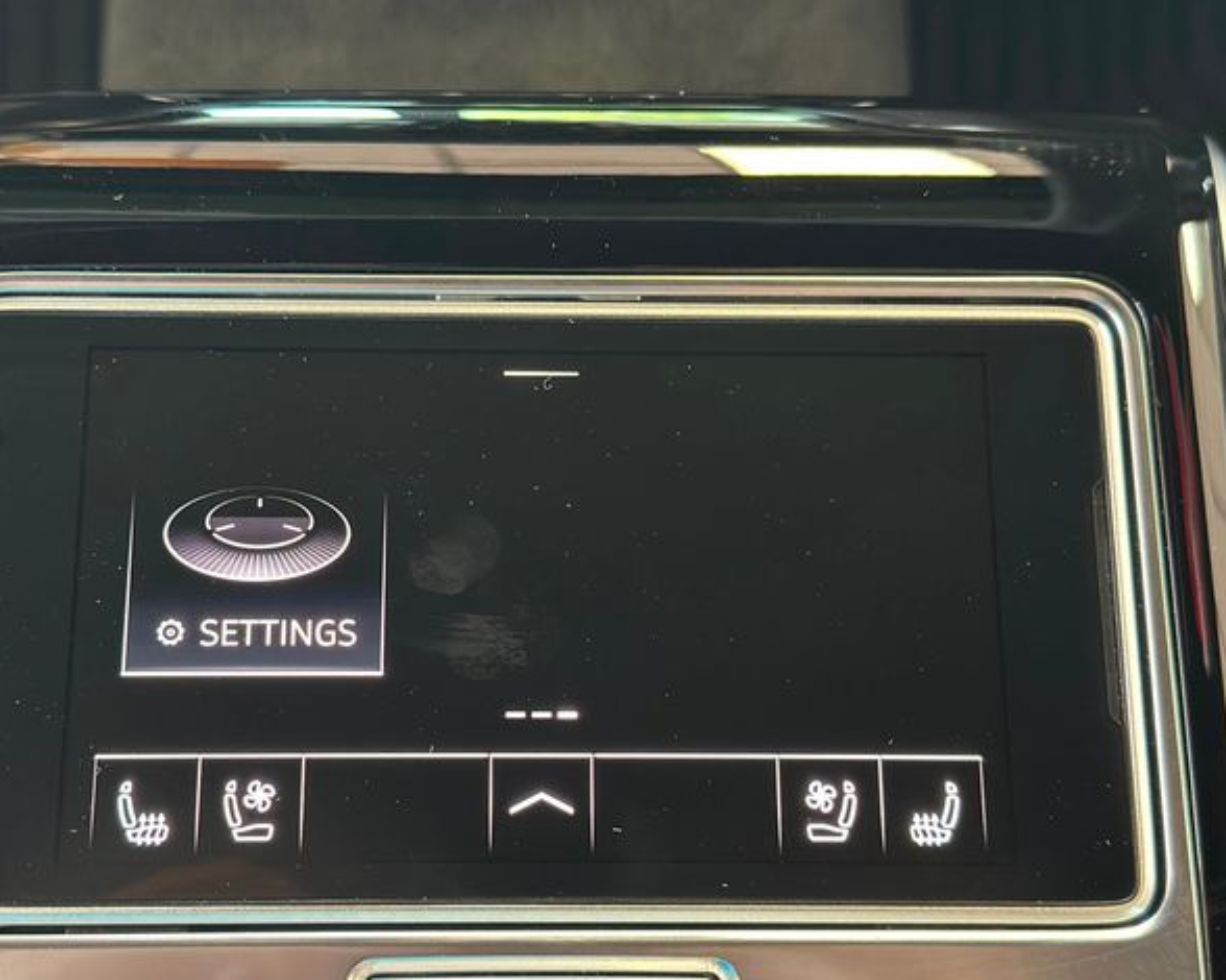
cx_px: 563
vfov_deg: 29.7
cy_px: 496
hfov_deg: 36.6
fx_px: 1850
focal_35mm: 51
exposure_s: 1/30
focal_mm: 6.86
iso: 640
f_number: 1.78
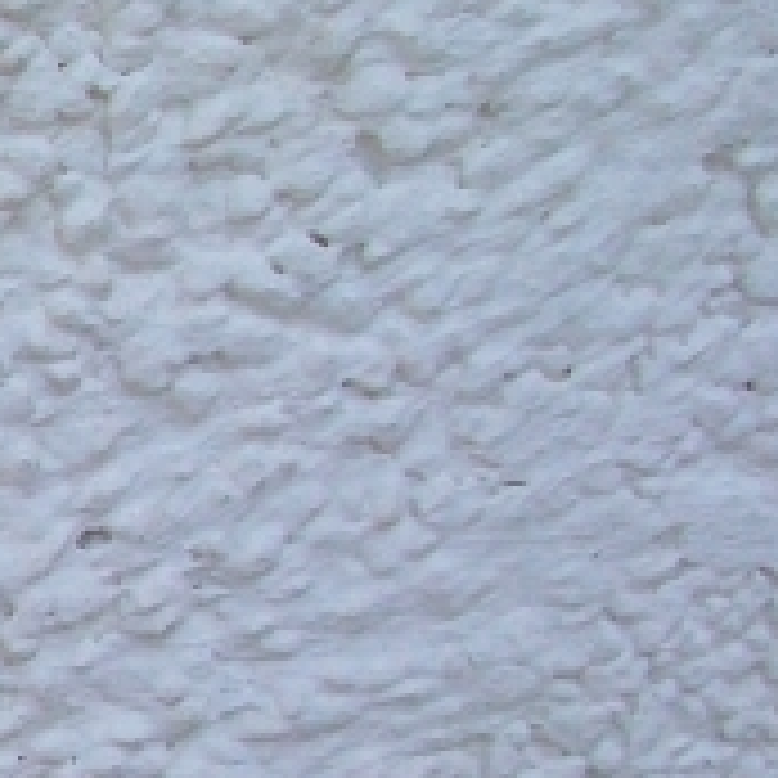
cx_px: -1129
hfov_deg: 10.2
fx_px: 3738
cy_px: 582
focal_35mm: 147
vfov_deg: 11.9
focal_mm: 5.7
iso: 64
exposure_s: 1/320
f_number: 2.8
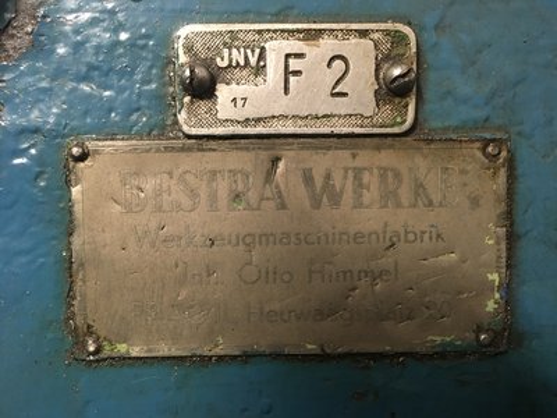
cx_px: 278
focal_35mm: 29
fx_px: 467
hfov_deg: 61.7
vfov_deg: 48.2
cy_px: 209
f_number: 2.2
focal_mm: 4.15
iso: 400
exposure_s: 1/17
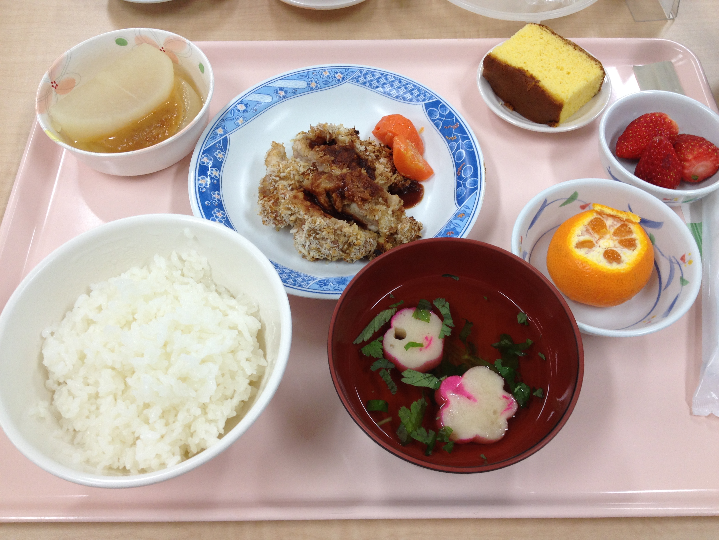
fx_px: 727
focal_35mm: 35
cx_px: 360
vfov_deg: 40.7
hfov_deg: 52.6
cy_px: 270
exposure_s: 1/40
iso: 50
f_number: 2.4
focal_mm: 4.28
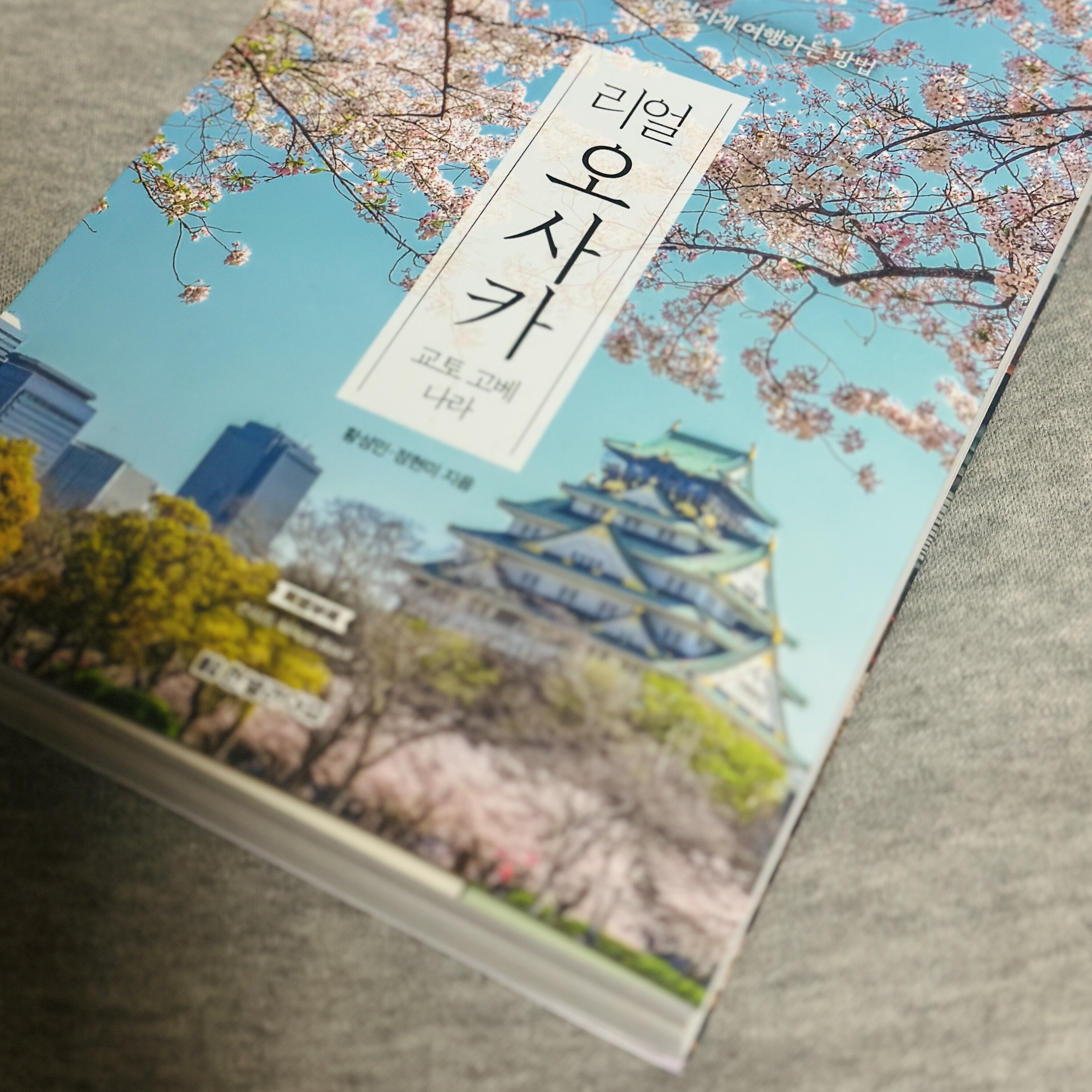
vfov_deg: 29.9
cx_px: 547
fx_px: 2034
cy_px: 404
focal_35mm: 57
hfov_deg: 30.0
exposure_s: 1/40
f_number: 1.78
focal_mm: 6.86
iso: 320
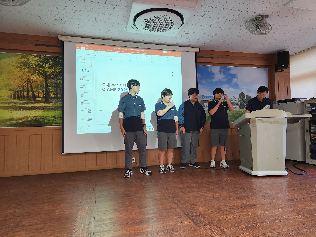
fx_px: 210
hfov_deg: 73.9
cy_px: 118
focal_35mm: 23
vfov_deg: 58.9
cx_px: 158
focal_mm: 5.4
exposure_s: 1/120
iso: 320
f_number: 1.8
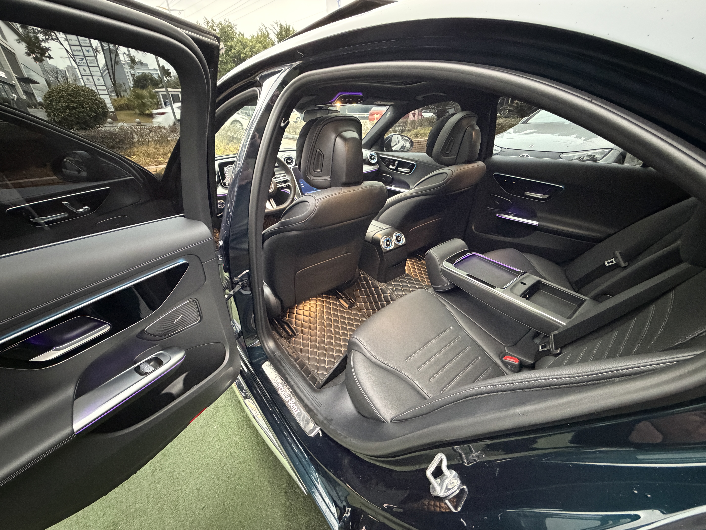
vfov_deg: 85.7
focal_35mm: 14
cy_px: 265
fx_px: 286
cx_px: 353
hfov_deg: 102.1
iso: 1250
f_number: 2.2
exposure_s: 1/49
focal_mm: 2.22
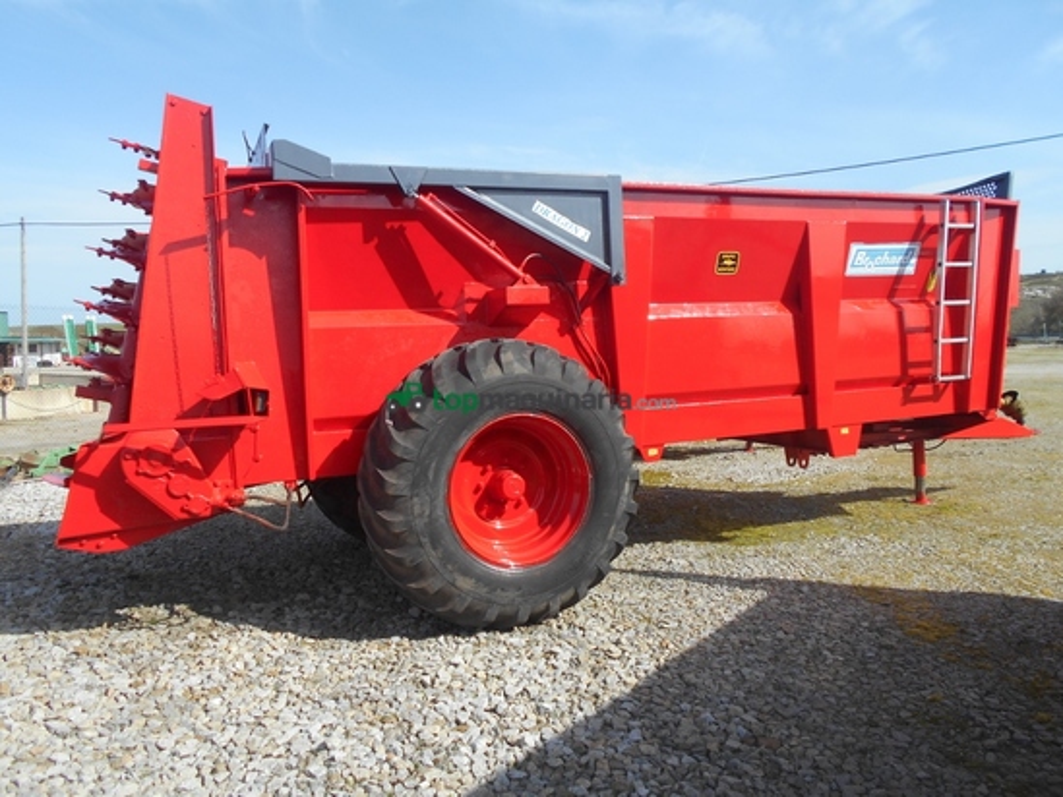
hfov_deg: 67.3
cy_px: 398
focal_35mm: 26
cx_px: 532
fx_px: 799
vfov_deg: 53.1
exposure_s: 1/800
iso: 80
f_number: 3.2
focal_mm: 4.6
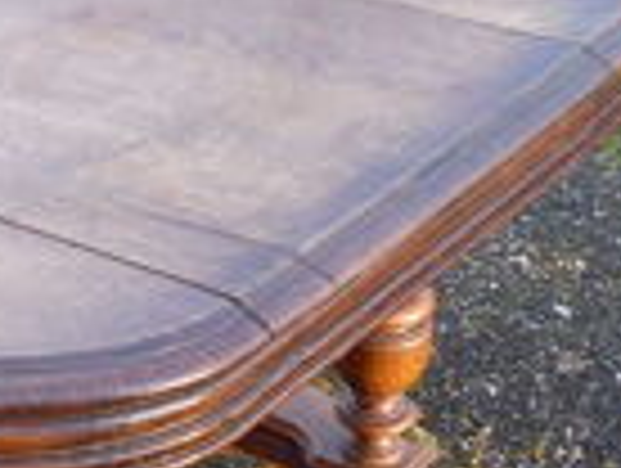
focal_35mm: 104
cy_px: 396
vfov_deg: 14.2
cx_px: 40
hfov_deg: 18.5
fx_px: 1869
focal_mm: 5.2
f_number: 3.3
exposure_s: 1/30
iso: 100
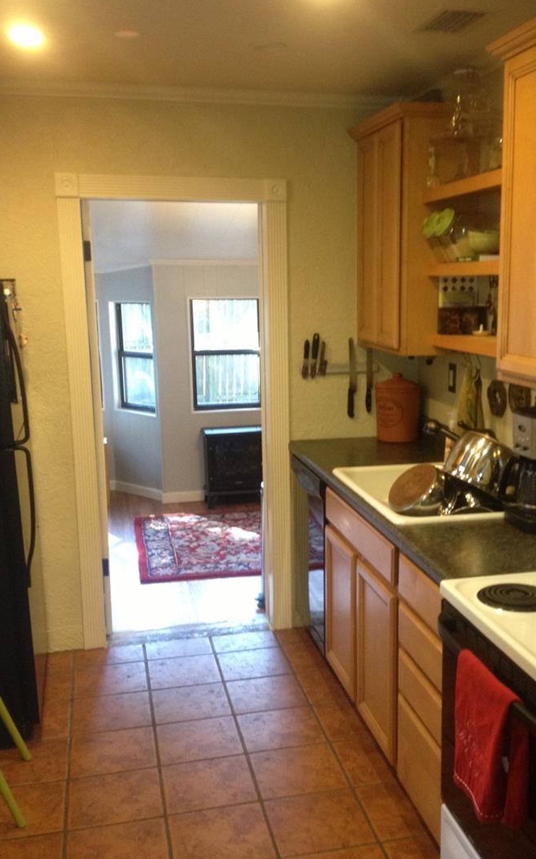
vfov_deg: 47.2
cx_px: 321
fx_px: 982
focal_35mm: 42
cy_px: 455
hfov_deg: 30.4
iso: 200
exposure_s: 1/20
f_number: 2.4
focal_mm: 4.28
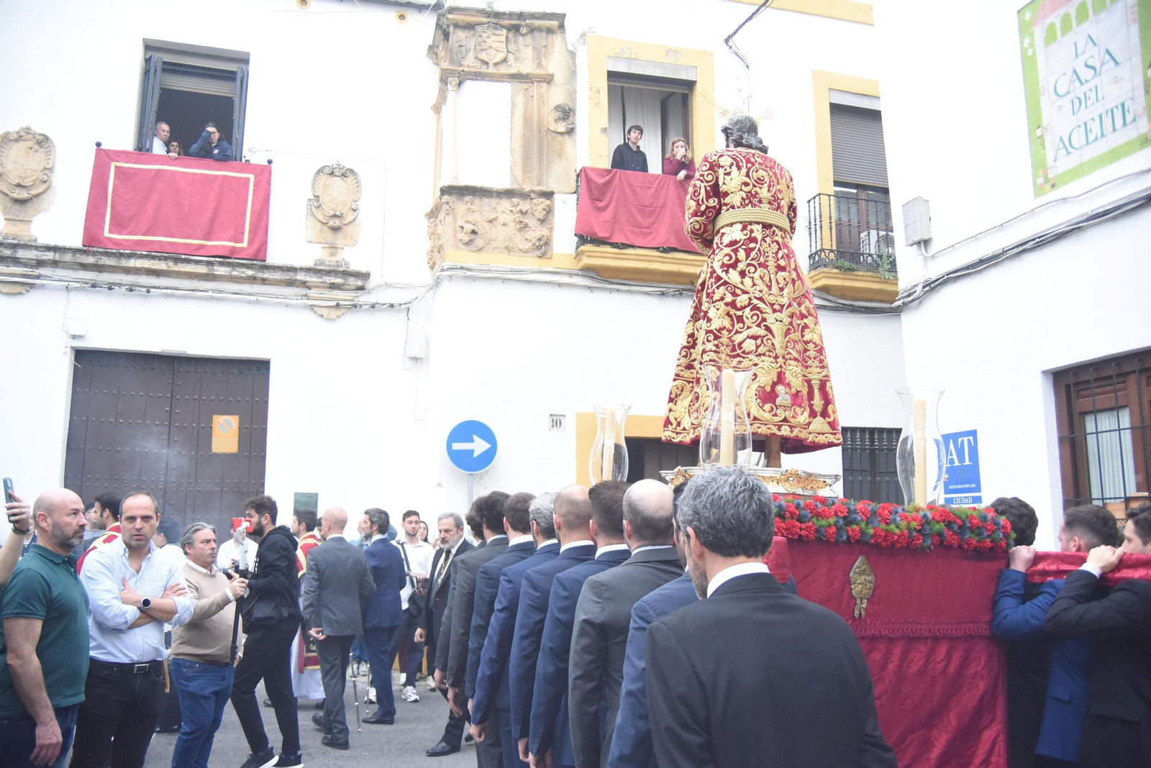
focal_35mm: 29
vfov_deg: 45.0
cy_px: 384
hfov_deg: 63.6
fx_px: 927
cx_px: 576
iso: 4500
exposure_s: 1/320
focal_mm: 29
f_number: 6.3
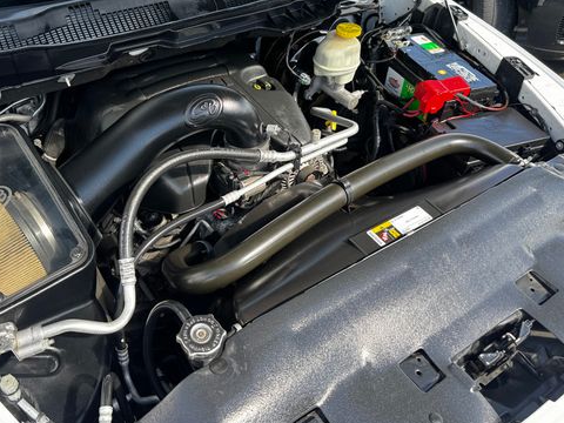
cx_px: 226
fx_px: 521
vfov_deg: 43.7
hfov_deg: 56.4
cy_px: 148
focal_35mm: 32
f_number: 1.78
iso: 80
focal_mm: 6.76
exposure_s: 1/221
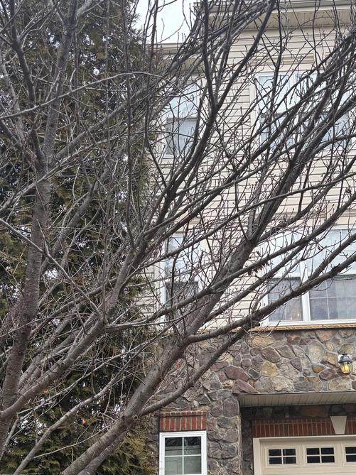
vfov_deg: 43.6
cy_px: 345
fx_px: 576
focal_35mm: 42
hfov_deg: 34.0
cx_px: 242
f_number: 1.6
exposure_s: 1/722
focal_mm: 5.96
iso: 50
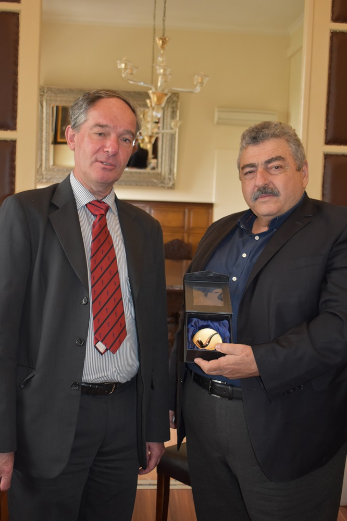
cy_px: 260
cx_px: 174
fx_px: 608
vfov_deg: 46.4
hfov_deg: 31.9
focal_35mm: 42
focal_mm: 28
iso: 1600
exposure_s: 1/80
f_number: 4.2
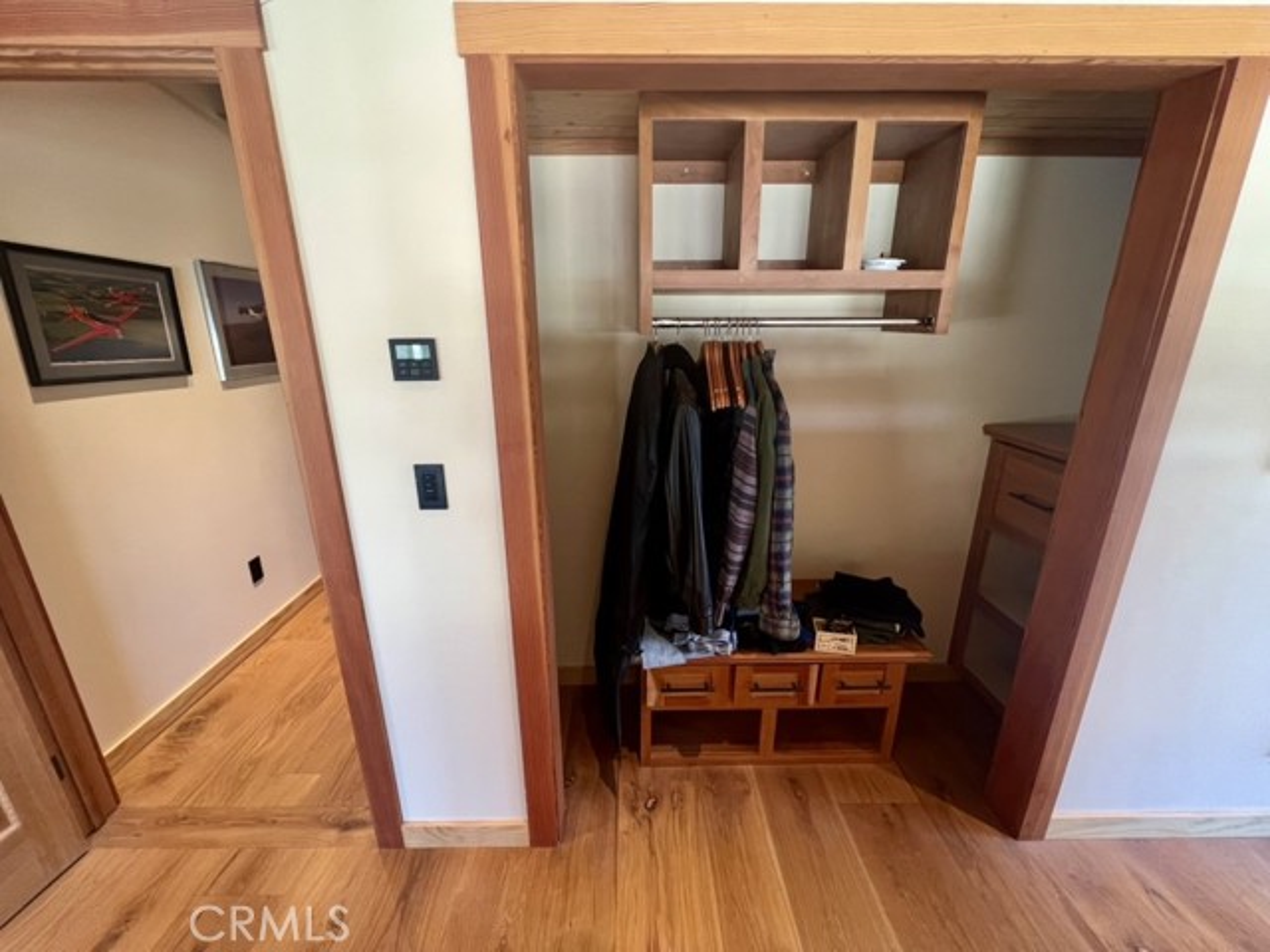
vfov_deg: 89.9
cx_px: 635
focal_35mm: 13
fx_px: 477
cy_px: 476
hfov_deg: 106.2
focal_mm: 1.57
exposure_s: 1/60
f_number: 1.8
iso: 250
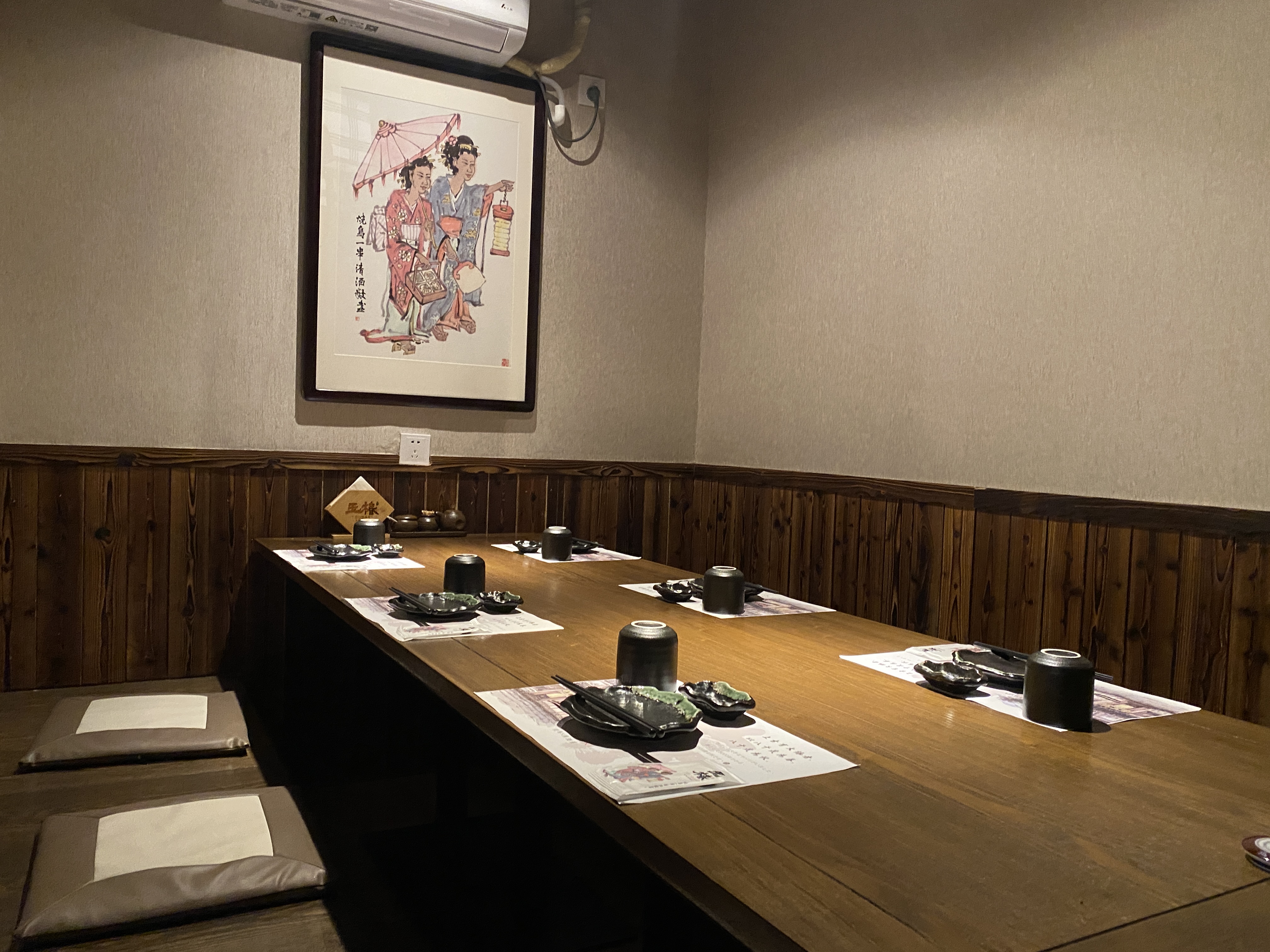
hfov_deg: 67.3
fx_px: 954
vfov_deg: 53.1
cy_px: 476
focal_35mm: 26
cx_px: 635
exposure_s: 1/33
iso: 500
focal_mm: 4.25
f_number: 1.8
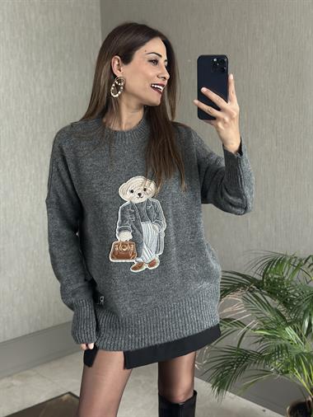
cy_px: 208
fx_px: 578
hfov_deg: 30.3
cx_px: 156
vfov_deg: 39.6
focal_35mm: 48
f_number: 1.78
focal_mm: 6.86
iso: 500
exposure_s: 1/40
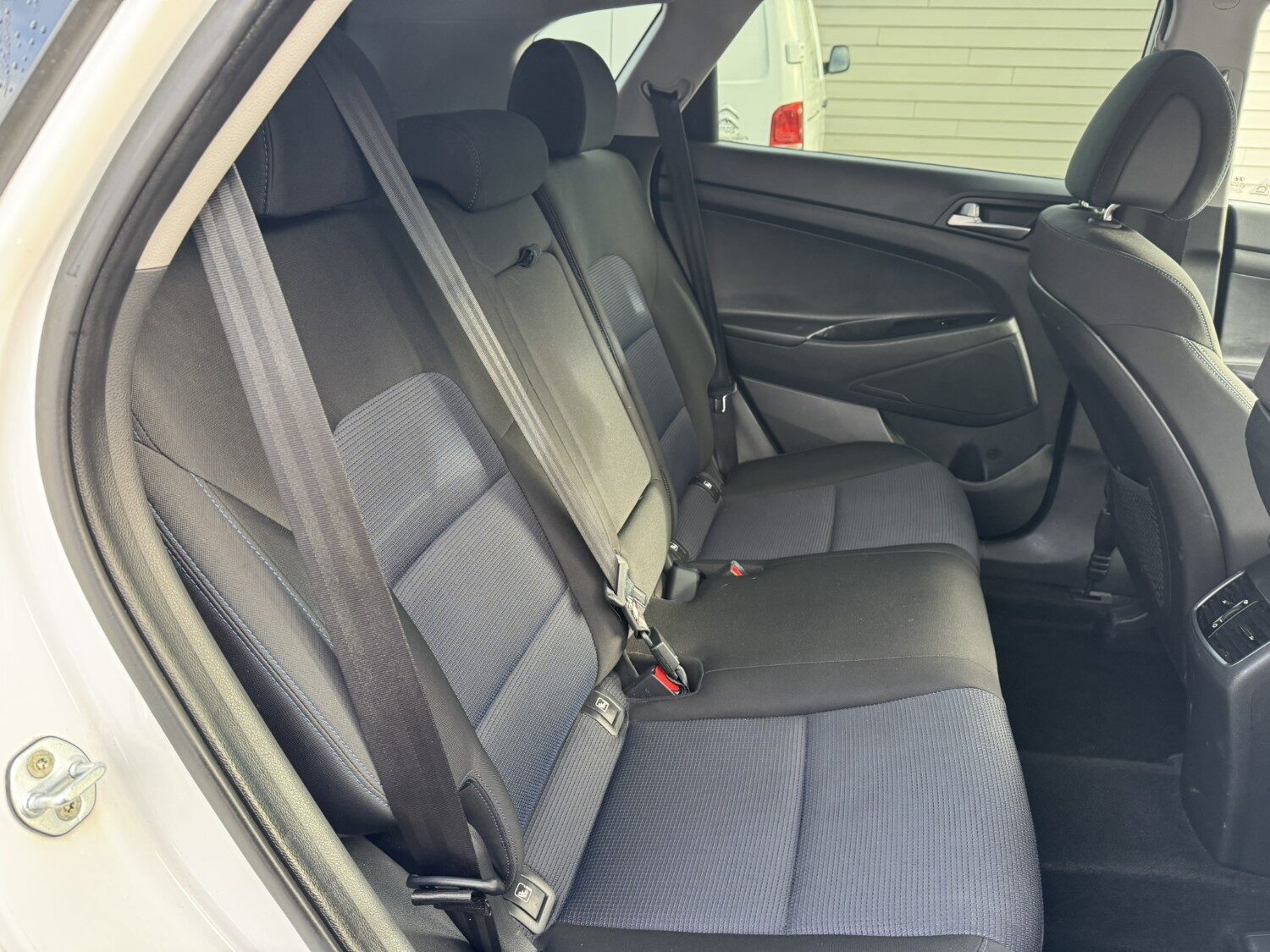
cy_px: 476
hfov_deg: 71.6
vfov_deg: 56.8
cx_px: 635
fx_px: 881
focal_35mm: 24
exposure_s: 1/121
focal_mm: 6.76
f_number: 1.78
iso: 200
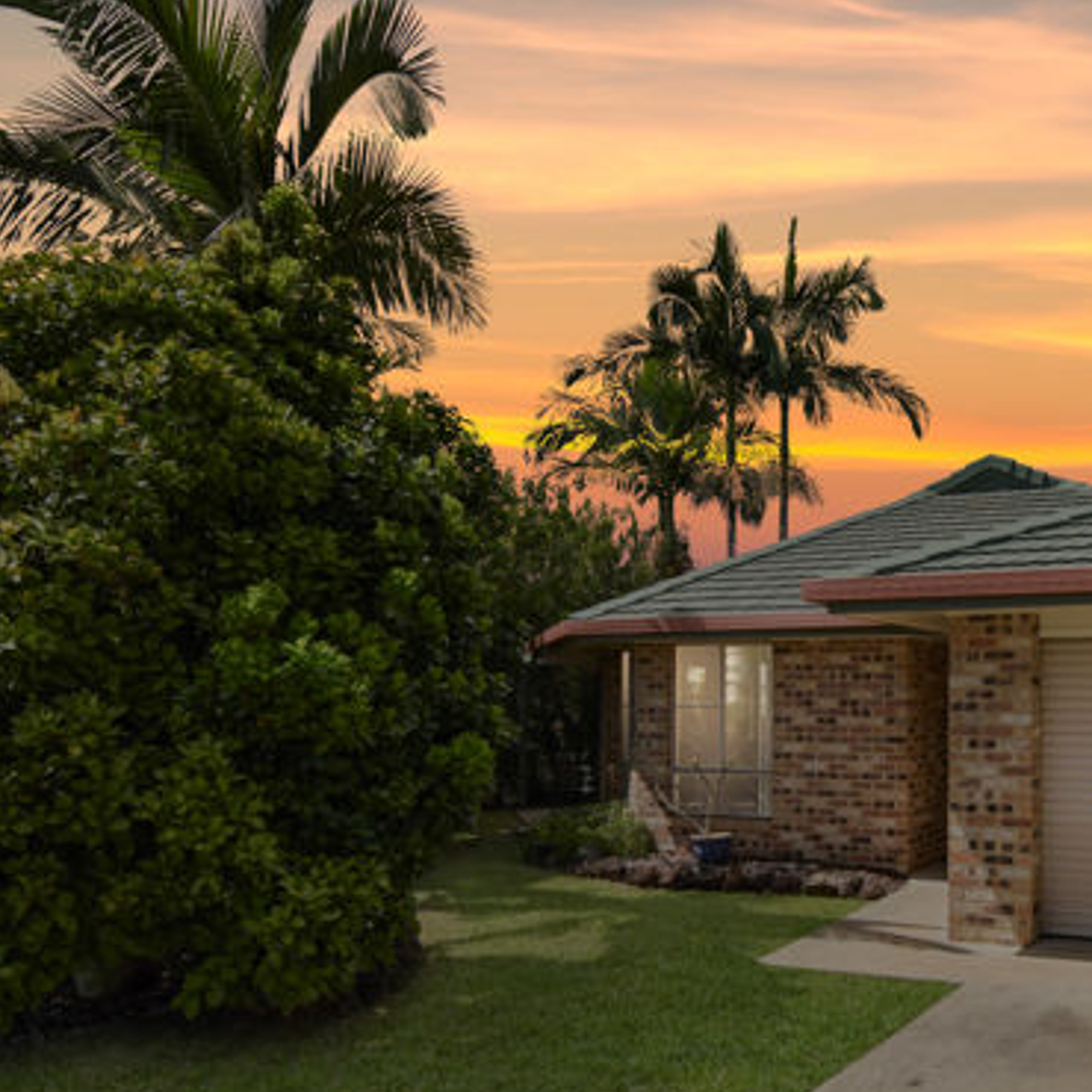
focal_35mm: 28
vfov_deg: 57.1
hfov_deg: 53.2
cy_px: 652
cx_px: 894
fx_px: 994
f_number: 5.6
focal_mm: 11
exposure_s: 1/1000
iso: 100
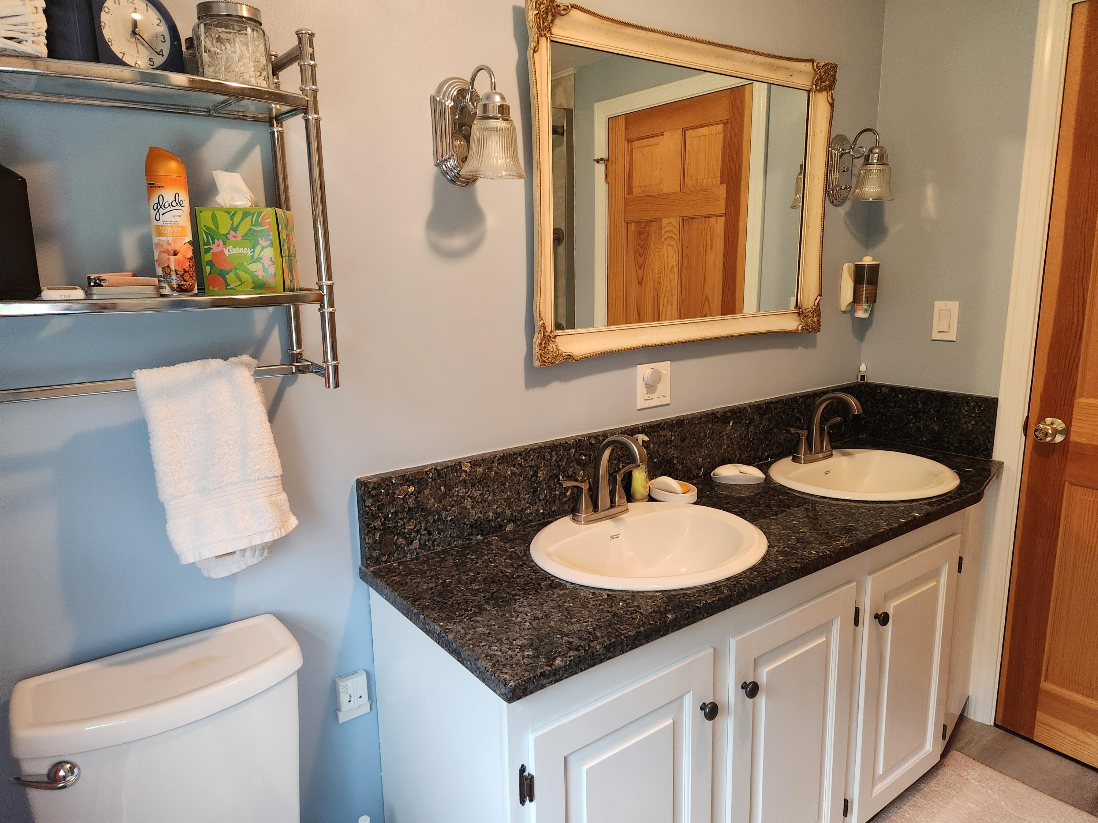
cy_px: 412
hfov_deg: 73.9
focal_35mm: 23
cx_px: 549
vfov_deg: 58.9
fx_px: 730
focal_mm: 5.4
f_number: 1.8
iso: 640
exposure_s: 1/120
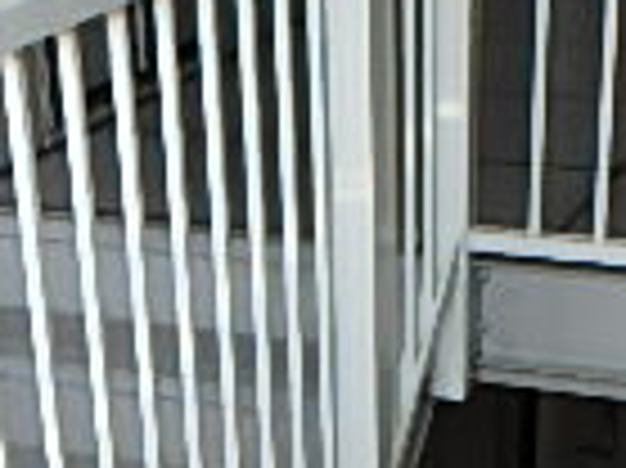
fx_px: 1753
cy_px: 657
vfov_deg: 14.4
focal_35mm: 97
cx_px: 288
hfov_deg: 20.2
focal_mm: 3.7
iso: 125
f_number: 3.5
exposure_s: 1/60
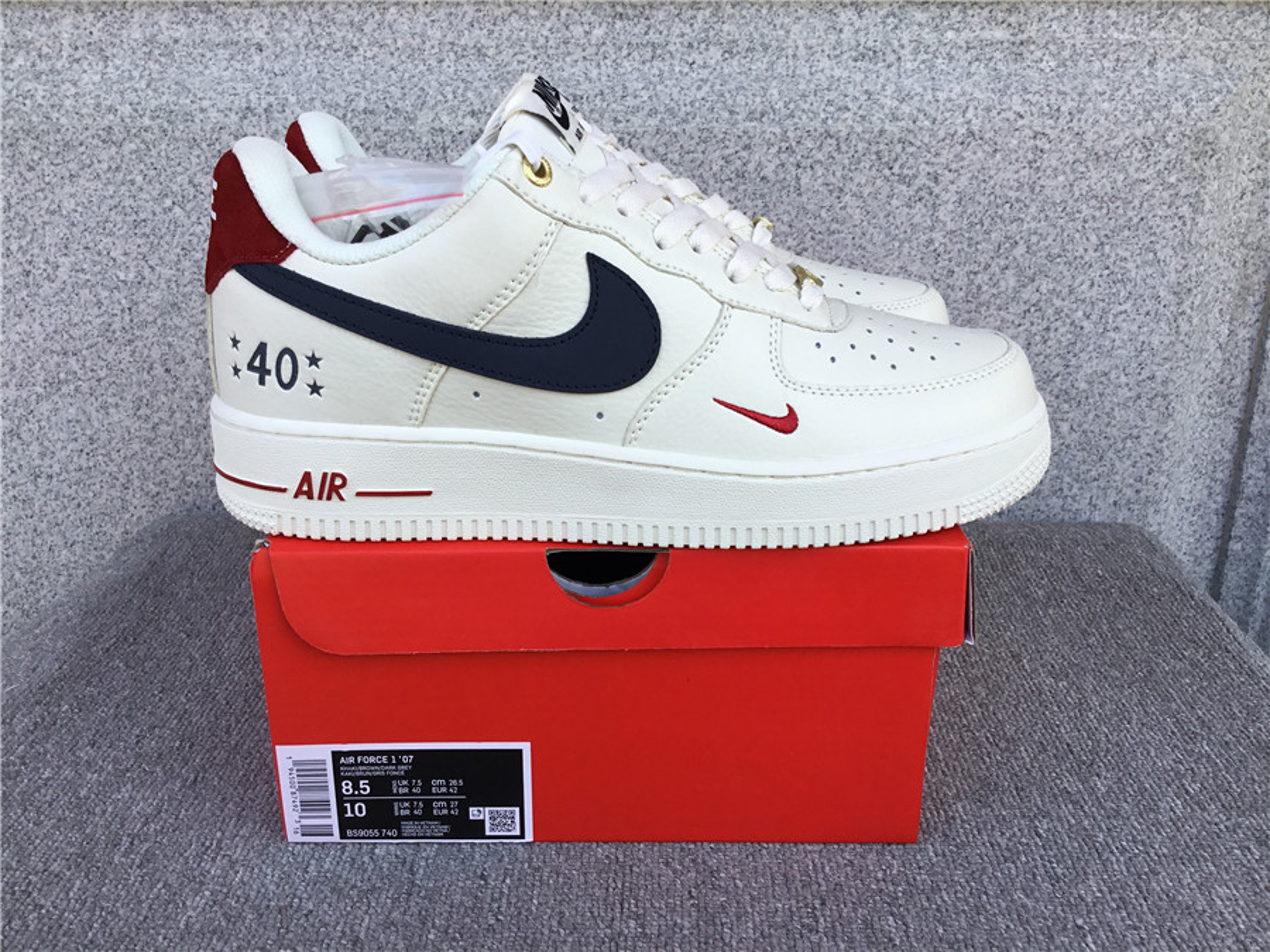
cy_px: 476
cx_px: 635
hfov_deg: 58.4
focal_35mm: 31
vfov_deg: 45.4
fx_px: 1137
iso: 25
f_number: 2.4
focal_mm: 3.3
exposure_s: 1/264
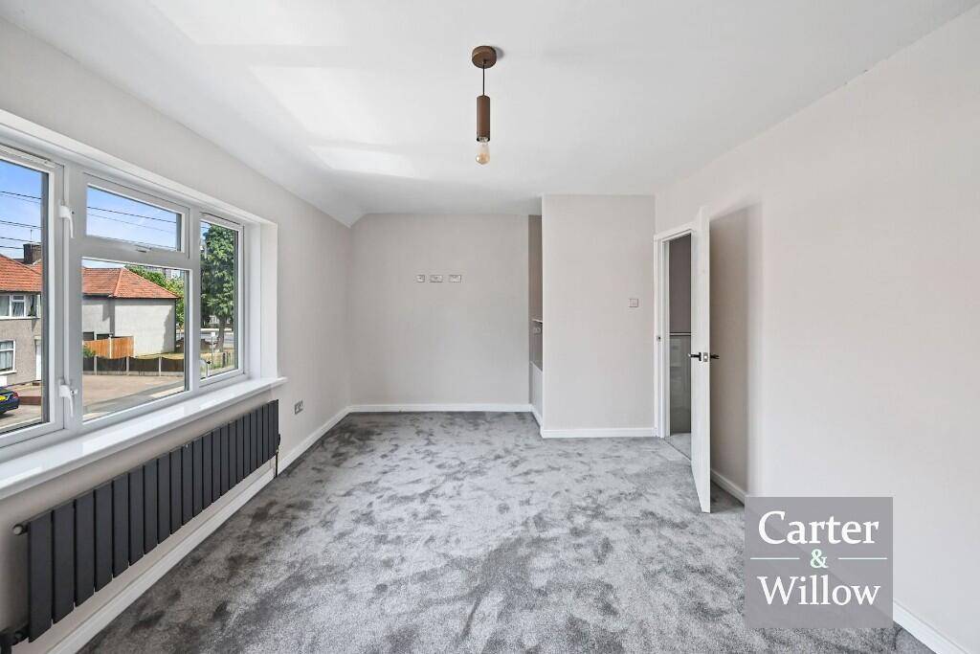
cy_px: 327
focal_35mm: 14
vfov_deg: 81.2
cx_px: 490
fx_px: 381
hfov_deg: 104.2
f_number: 7.1
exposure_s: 1/125
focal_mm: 14
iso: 2200
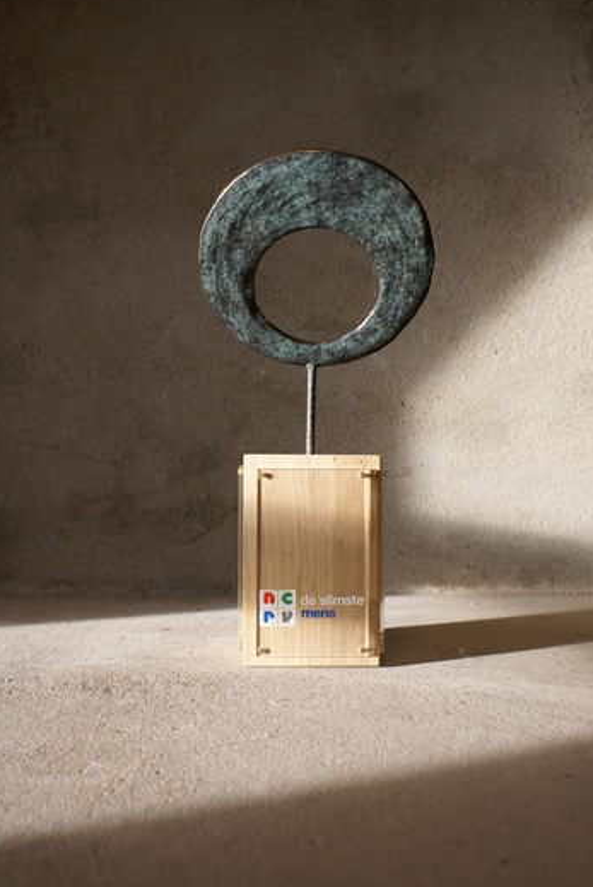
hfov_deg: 37.9
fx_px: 863
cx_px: 306
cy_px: 431
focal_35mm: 35
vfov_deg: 54.4
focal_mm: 22
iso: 125
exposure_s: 1/40
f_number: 4
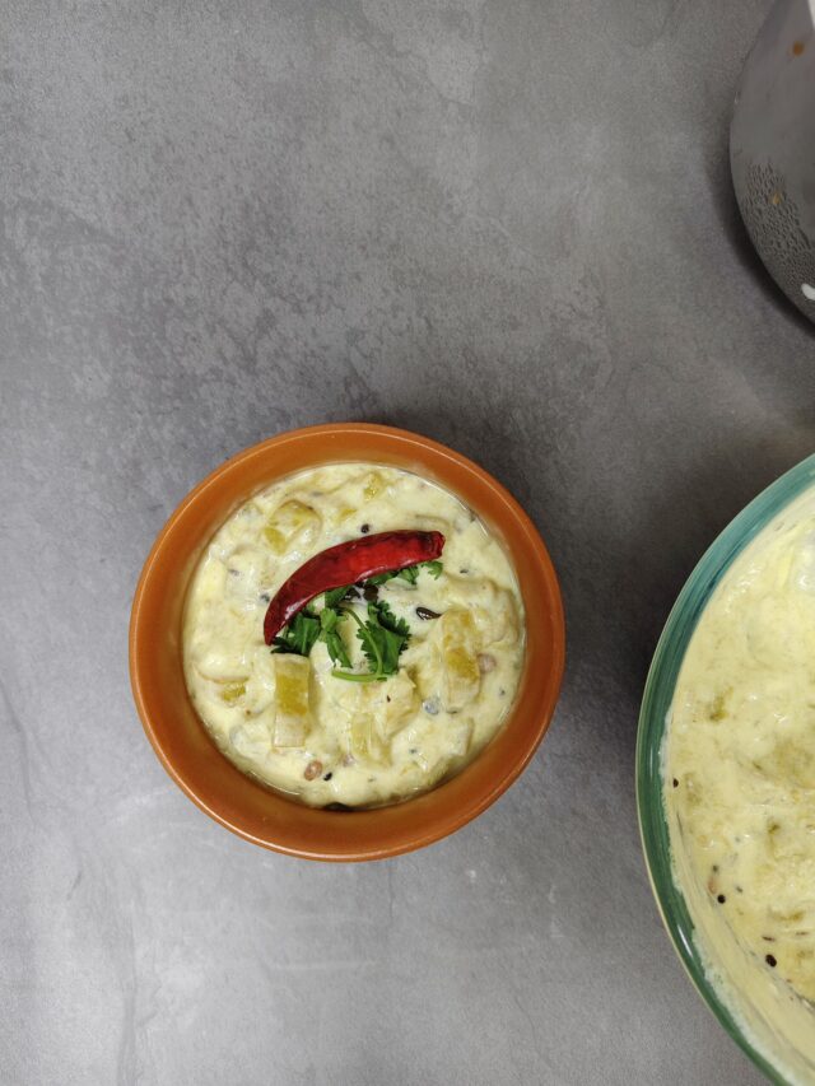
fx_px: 753
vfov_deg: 71.6
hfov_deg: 56.8
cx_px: 408
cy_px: 543
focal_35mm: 24
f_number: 1.88
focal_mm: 5.56
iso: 1258
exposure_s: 1/100
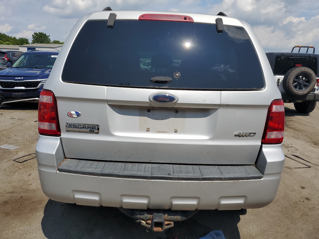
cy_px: 120
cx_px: 160
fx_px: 240
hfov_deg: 67.3
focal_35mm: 26
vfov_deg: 53.1
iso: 50
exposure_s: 1/10000
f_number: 1.5
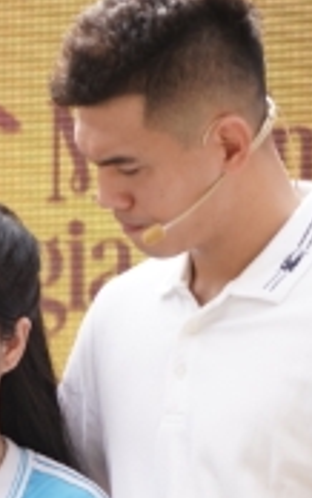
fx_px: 13093
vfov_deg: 2.2
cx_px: -676
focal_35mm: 964
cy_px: 572
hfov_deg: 1.4
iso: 320
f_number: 4
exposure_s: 1/500
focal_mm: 200
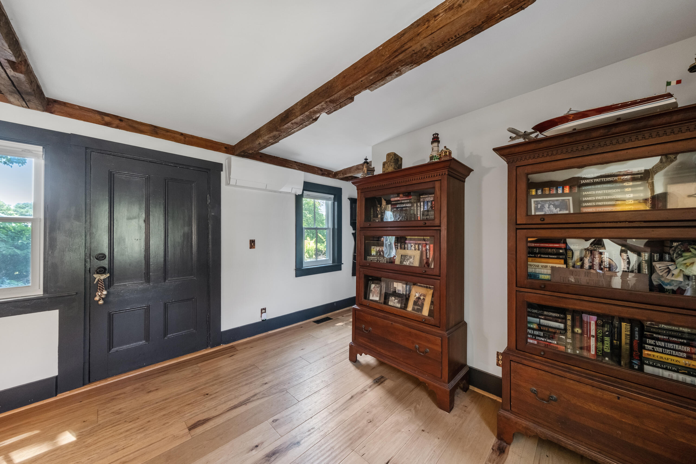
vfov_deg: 90.0
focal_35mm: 12
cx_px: 348
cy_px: 232
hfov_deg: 112.6
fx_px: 232
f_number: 8
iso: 640
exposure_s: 1/3
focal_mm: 8
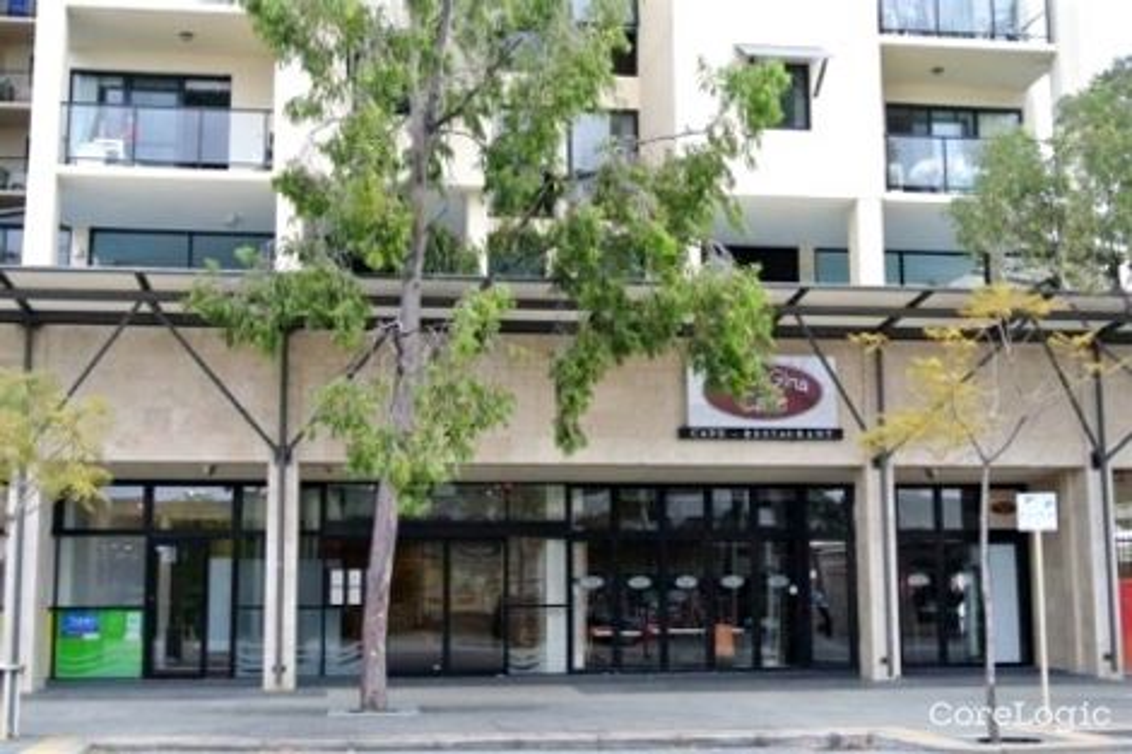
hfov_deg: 41.9
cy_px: 377
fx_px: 1477
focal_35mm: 47
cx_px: 566
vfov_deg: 28.6
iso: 100
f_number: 4.5
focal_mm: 17.5
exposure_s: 1/80
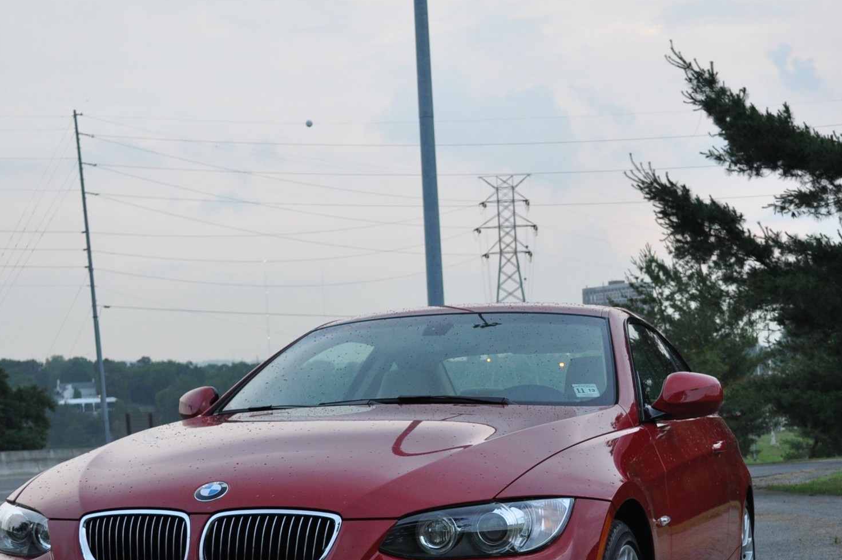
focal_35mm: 61
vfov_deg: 21.9
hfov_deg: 32.8
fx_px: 1425
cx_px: 509
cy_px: 453
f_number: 4
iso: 450
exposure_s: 1/60
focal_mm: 24
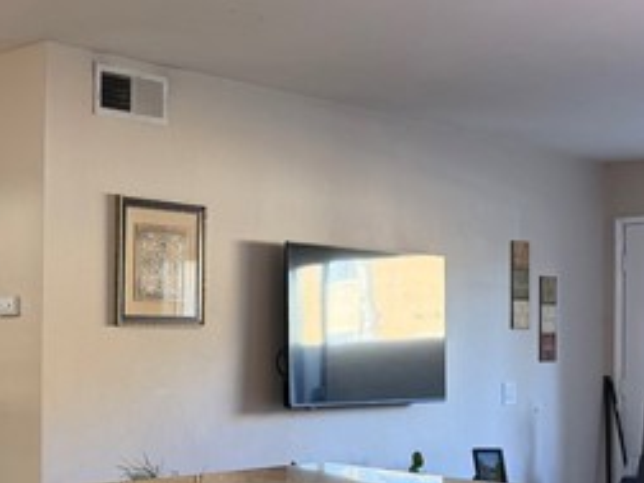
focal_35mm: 61
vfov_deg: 23.9
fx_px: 1135
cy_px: 322
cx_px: -3
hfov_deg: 29.5
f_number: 1.78
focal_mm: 6.76
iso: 320
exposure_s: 1/60
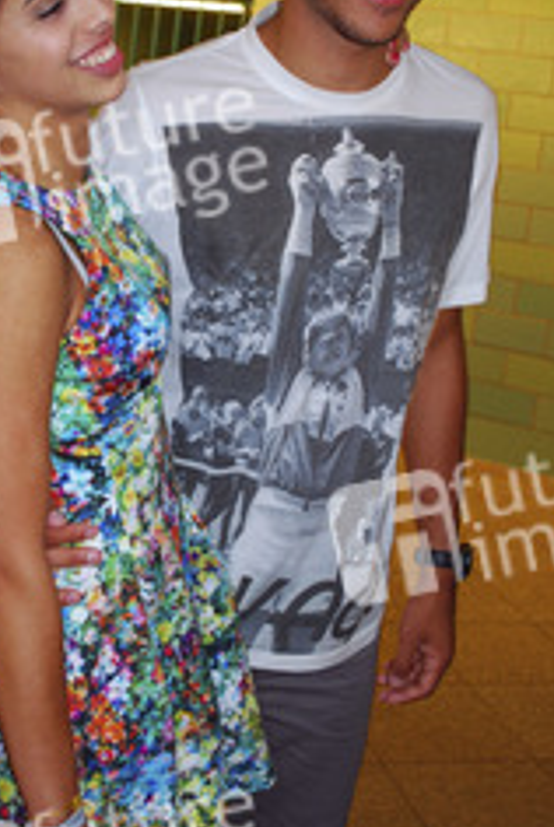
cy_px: 347
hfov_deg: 24.2
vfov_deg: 35.5
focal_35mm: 56
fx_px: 1289
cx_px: 193
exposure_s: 1/80
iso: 400
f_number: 4
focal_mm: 22
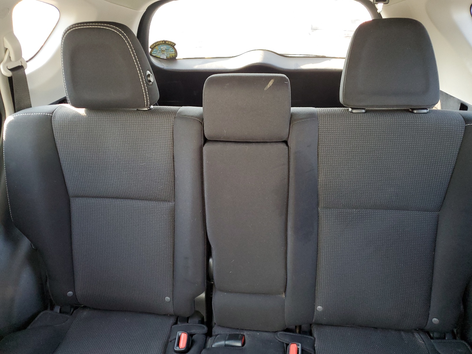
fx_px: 355
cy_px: 177
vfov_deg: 53.1
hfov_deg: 67.3
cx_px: 236
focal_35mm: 26
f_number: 1.5
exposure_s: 1/60.2
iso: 182
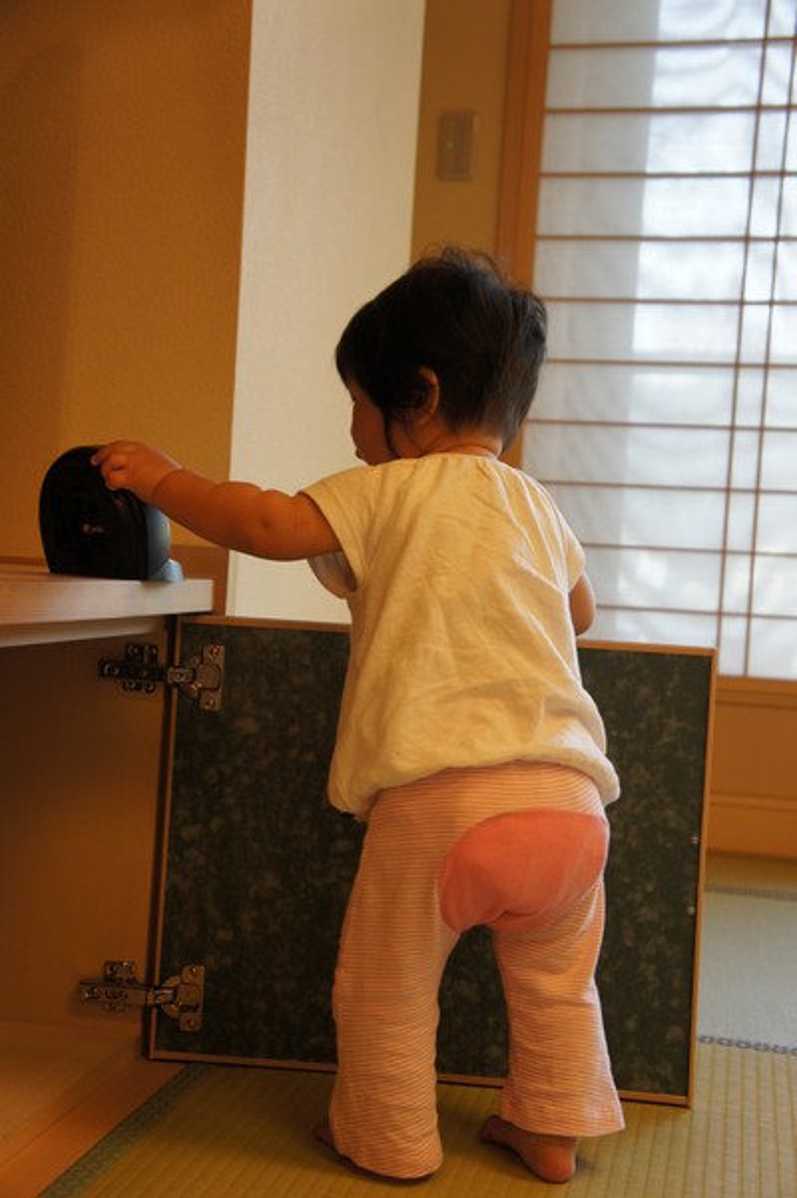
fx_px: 1646
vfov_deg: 40.0
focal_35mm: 50
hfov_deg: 27.2
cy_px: 599
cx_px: 398
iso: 500
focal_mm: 33
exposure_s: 1/60
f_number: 4.5
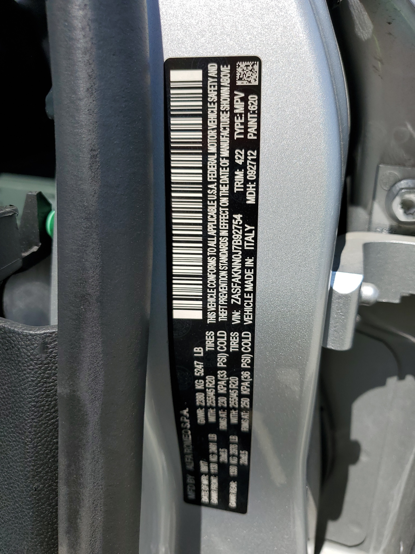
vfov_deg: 67.3
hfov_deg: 53.1
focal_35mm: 26
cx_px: 208
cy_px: 277
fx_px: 416
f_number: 1.5
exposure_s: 1/3333
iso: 50
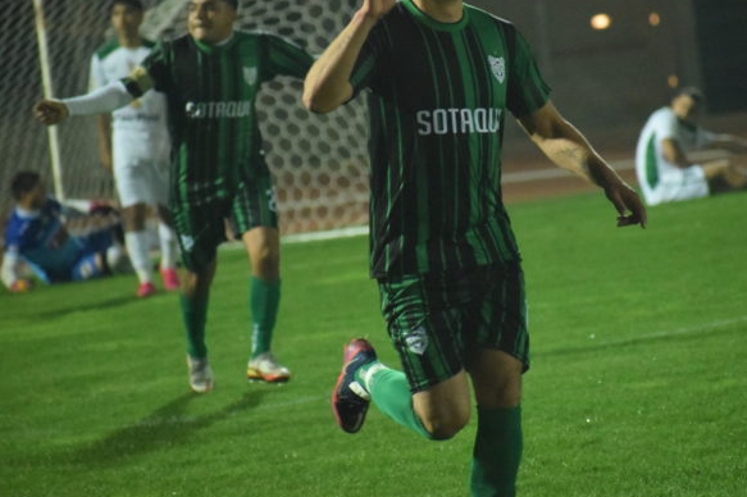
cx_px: 401
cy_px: 178
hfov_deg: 4.7
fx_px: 9021
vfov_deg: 3.2
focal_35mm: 435
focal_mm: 220
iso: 8000
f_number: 5.6
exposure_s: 1/1000
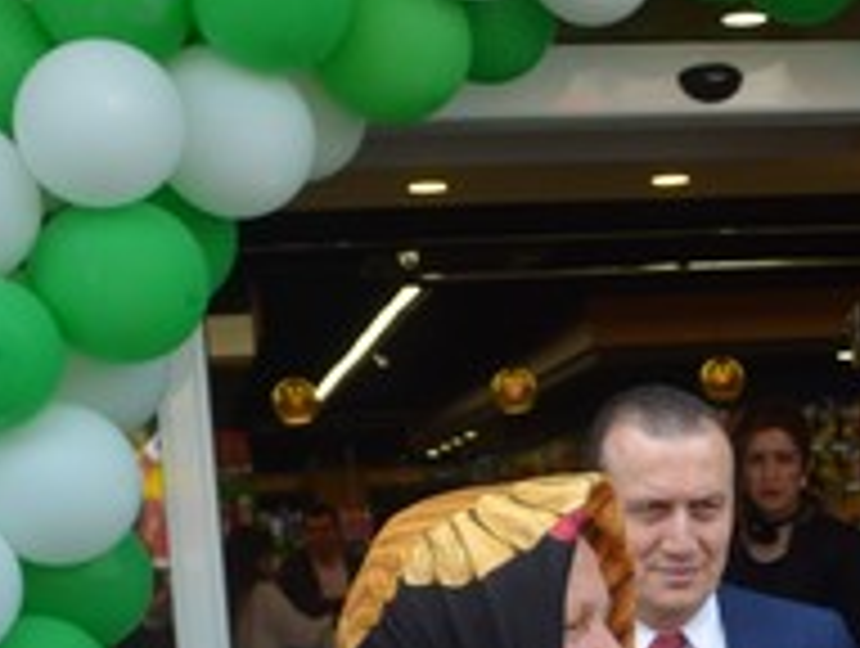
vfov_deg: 14.4
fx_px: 2514
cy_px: 713
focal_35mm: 101
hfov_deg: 18.8
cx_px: 896
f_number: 5.6
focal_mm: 20
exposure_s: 1/125
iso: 110
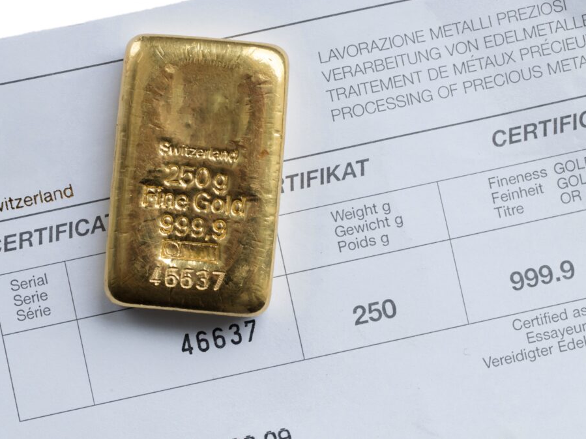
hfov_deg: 23.8
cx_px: 269
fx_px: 1388
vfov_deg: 18.0
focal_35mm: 82
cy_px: 220
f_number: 9
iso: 400
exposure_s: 1/60
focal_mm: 50
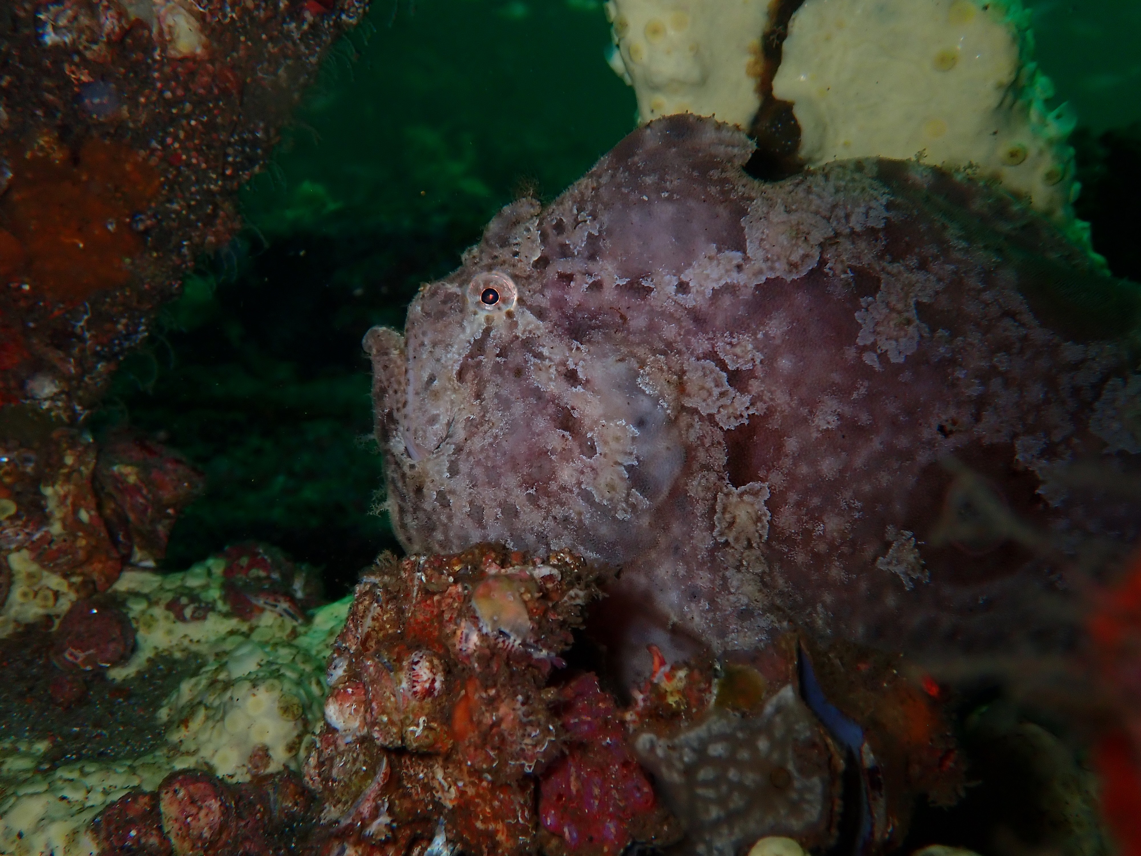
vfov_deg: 44.2
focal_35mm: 32
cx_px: 570
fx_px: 1055
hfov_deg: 56.8
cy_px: 428
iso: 200
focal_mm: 5.79
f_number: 3.2
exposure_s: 1/60
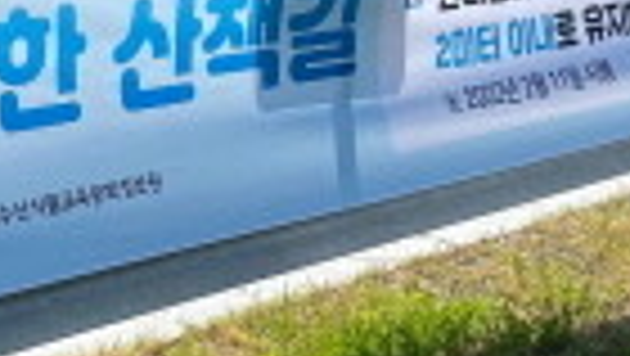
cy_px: 110
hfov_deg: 20.6
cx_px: 27
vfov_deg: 12.0
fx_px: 1689
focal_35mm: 101
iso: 32
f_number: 1.8
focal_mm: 4.25
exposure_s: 1/2513
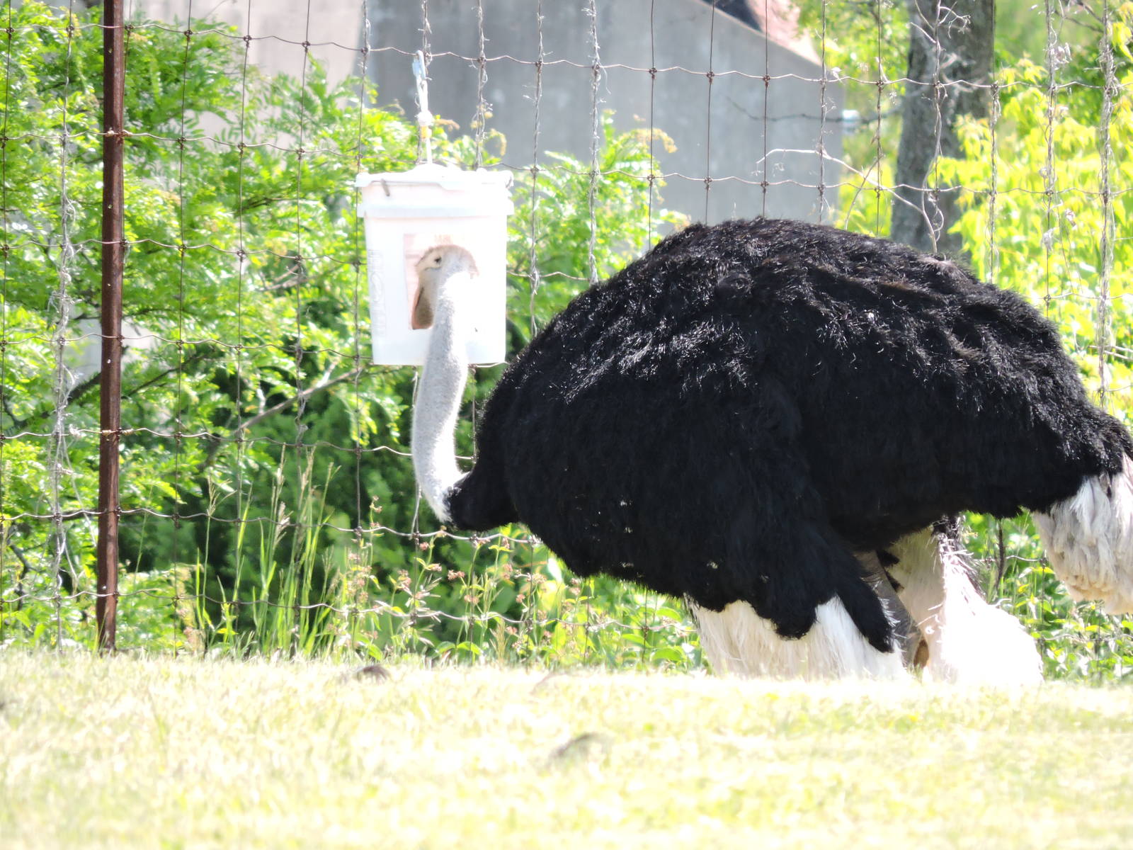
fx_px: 32731
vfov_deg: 1.5
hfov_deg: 2.0
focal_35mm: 1000
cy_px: 425
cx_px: 566
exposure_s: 1/200
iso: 400
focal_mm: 180
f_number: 5.9
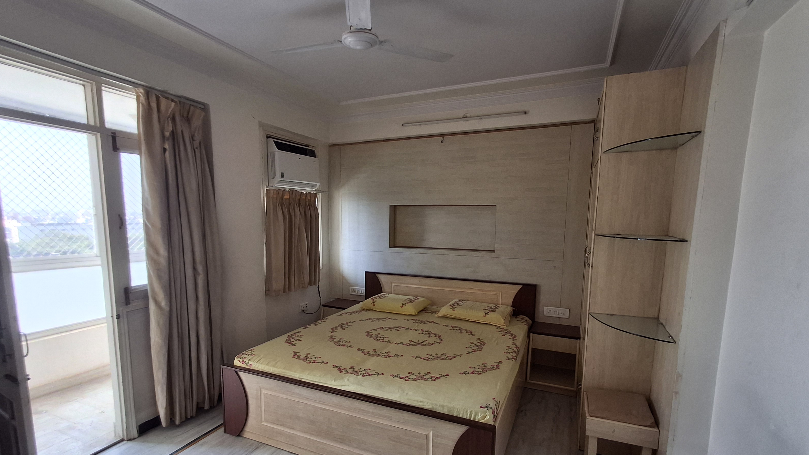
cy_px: 267
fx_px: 386
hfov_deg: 92.7
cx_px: 400
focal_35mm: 18
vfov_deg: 60.6
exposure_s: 1/100
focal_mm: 1.64
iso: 50
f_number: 2.2
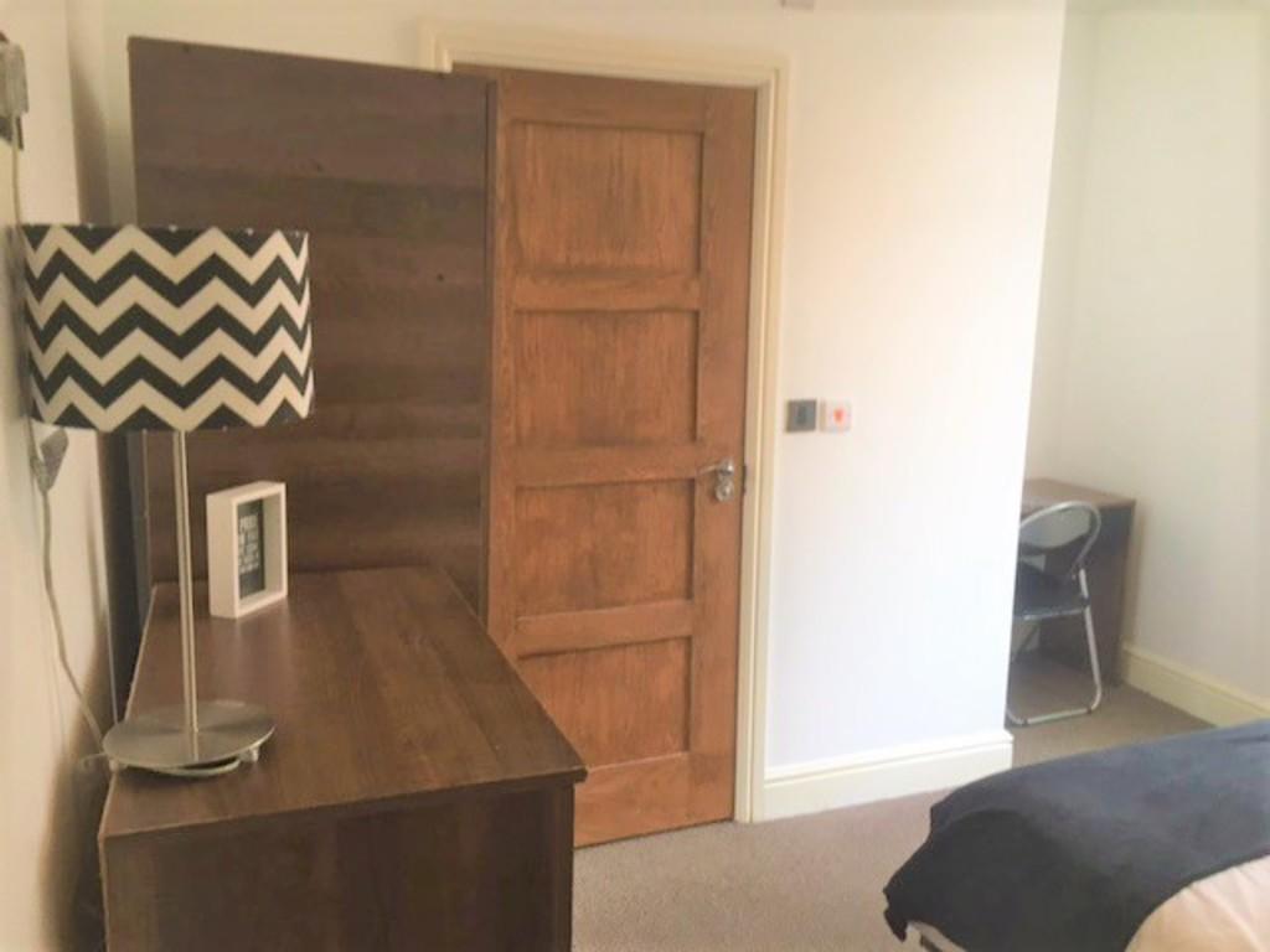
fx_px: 1064
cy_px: 476
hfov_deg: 61.7
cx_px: 635
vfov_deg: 48.2
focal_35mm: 29
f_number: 2.2
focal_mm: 4.15
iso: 125
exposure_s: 1/33
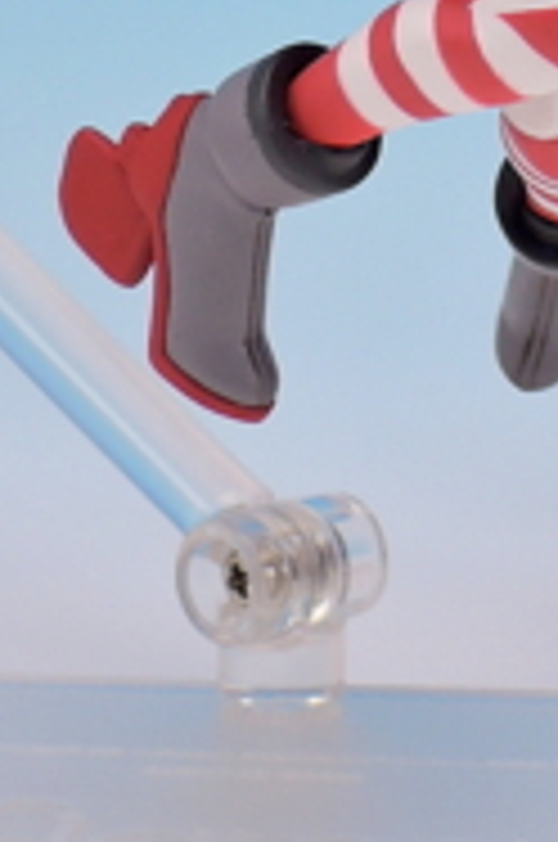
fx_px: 5227
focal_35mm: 224
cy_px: -473
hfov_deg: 6.1
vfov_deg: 8.9
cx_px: 765
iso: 80
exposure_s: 1/5
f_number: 5
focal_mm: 14.3
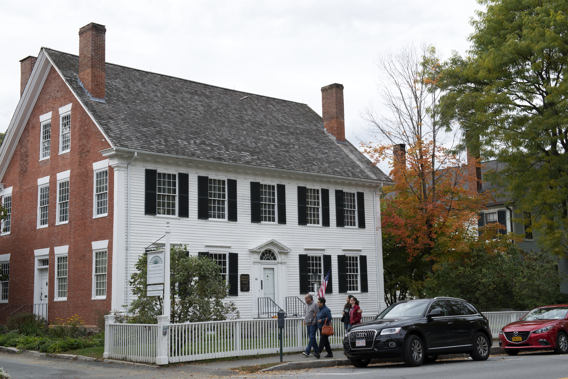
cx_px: 284
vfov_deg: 28.1
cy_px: 190
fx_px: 758
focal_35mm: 48
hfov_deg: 41.1
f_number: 11
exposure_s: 1/50
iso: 200
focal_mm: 48
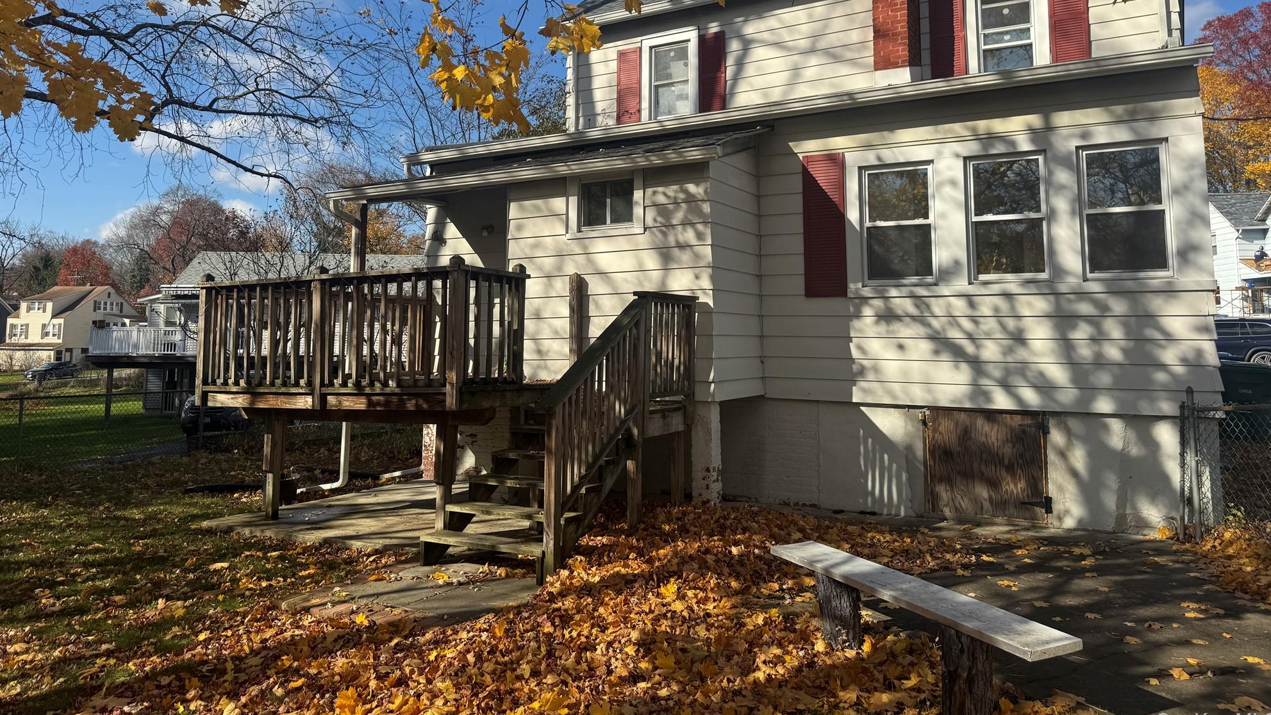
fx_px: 910
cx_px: 629
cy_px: 244
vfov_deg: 42.4
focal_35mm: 27
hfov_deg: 69.9
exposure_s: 1/4310
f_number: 1.78
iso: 80
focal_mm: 6.76
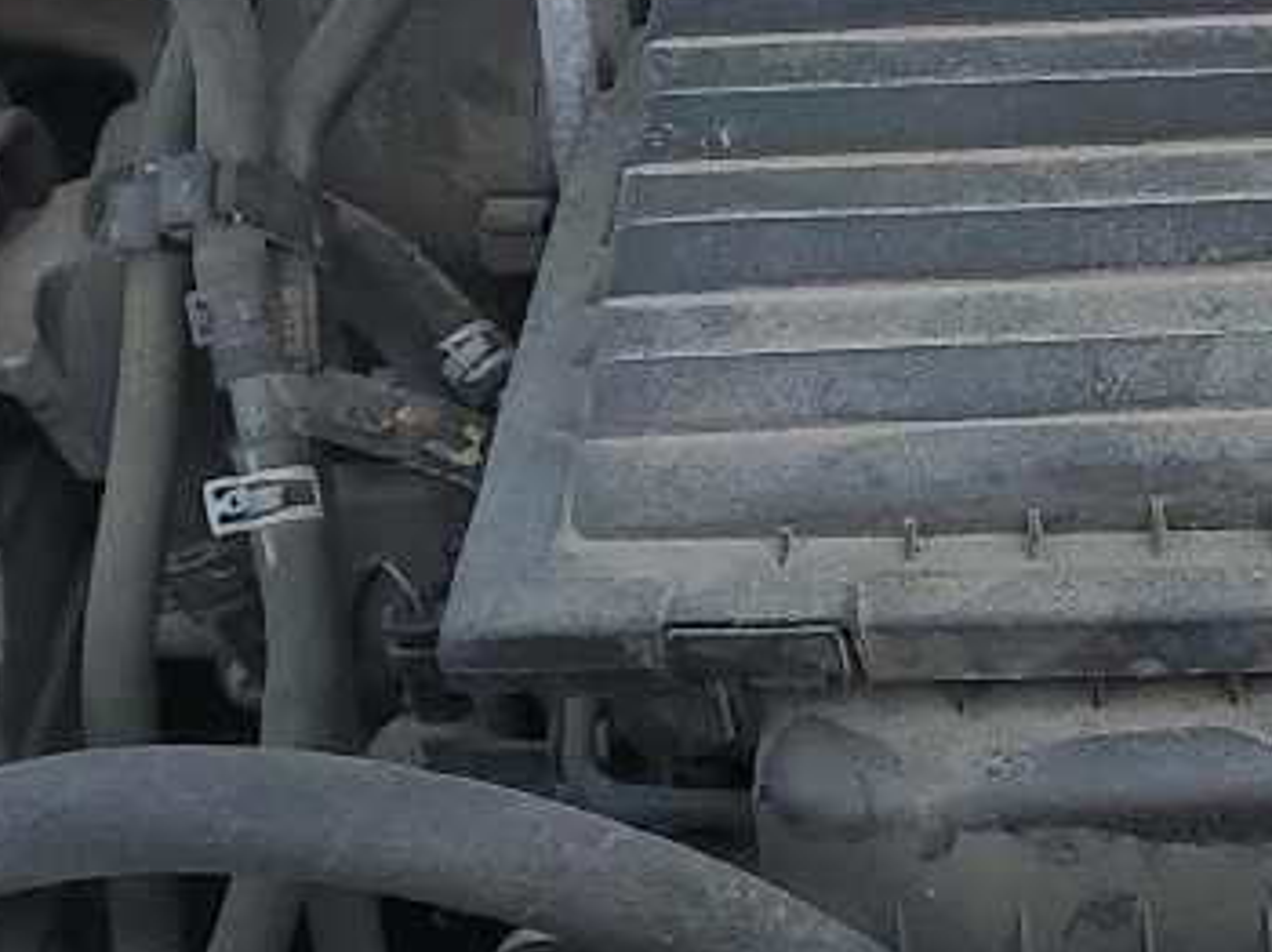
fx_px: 4370
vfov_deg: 12.4
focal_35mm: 119
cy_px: 378
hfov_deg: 15.5
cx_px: 1777
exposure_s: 1/1111
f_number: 1.5
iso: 50
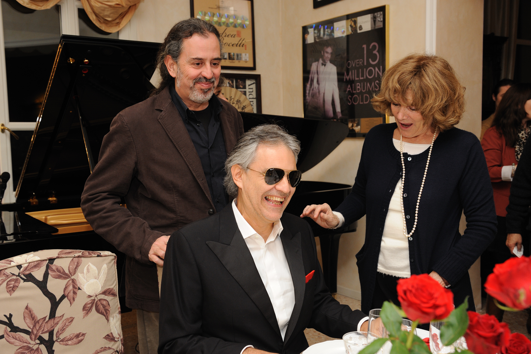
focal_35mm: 38
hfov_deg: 50.7
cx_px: 266
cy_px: 177
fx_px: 560
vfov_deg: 35.0
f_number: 6.3
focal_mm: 38
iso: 1250
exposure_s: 1/125
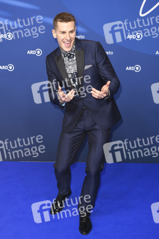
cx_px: 80
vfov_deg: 35.7
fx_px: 372
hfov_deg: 24.2
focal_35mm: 56
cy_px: 120
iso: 800
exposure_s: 1/320
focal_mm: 56
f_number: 4
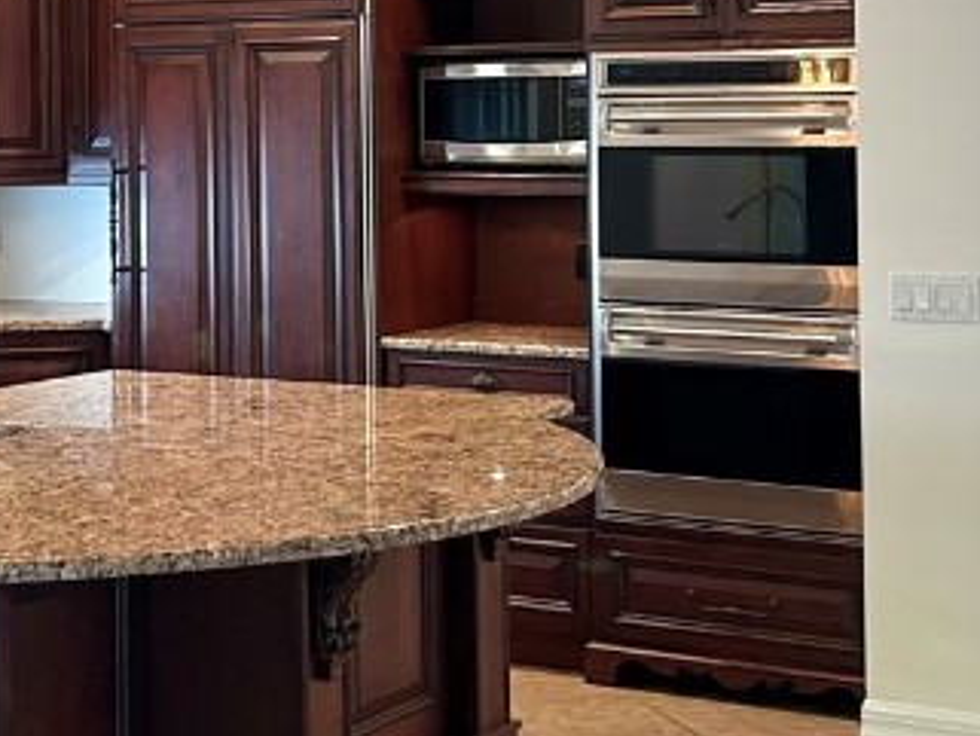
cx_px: 107
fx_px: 2351
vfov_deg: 17.5
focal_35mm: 83
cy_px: 76
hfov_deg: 23.0
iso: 160
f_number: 1.5
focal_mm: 5.7
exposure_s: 1/60
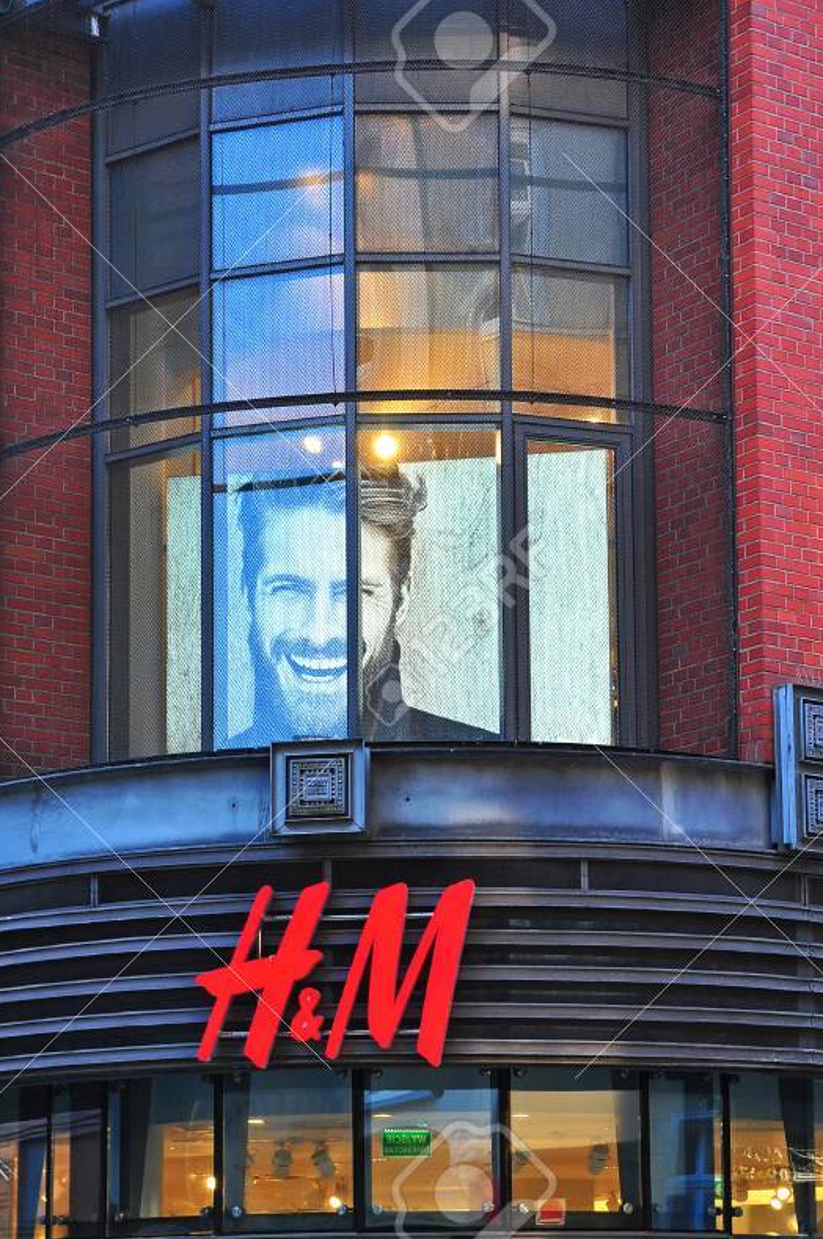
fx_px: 2888
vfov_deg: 24.0
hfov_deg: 16.2
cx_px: 406
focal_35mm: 84
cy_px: 903
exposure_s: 1/50
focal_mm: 34
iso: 200
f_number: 6.3
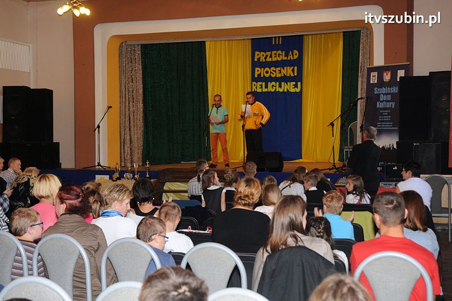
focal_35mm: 51
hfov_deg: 38.9
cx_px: 226
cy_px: 150
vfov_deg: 26.4
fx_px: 640
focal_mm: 34
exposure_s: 1/60
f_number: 5
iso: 800
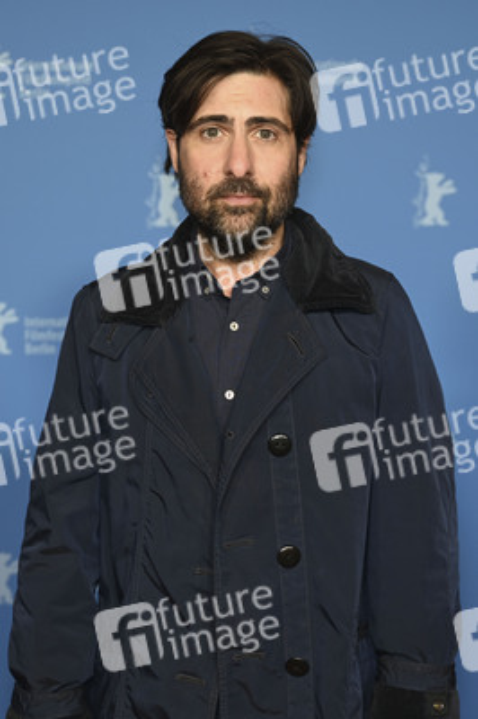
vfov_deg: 42.8
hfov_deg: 29.2
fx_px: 918
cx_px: 239
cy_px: 360
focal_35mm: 46
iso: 320
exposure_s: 1/160
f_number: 2.8
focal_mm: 46
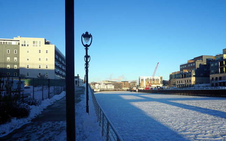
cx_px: 132
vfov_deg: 41.6
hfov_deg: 62.5
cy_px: 87
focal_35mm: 30
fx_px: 185
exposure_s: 1/125
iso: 100
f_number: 11
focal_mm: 16
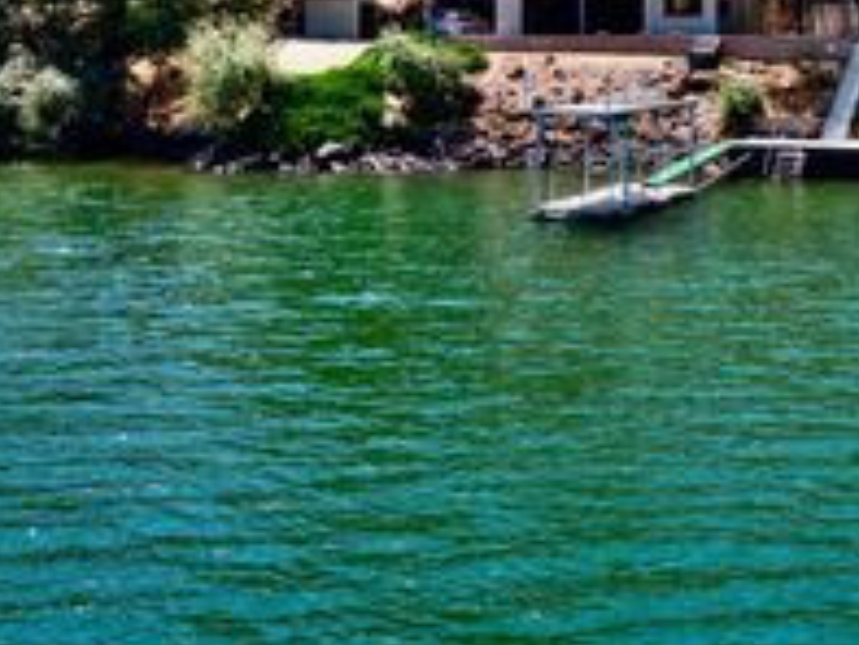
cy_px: -20
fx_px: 1515
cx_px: 624
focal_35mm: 61
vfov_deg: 23.0
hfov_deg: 31.2
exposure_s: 1/1600
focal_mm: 6.72
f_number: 1.7
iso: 200
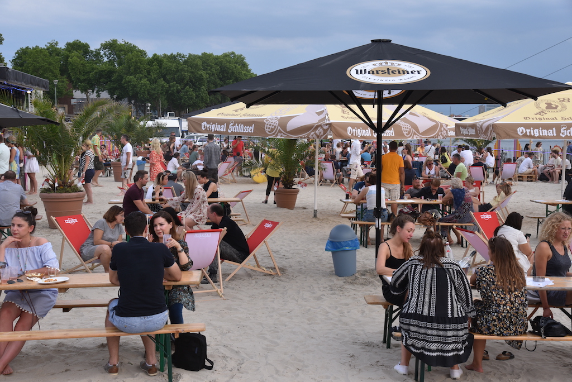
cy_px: 191
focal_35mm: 52
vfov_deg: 26.0
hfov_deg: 38.2
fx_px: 827
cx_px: 286
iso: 360
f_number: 8
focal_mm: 52
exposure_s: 1/250
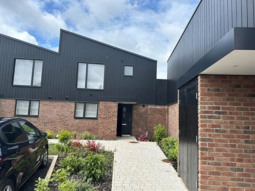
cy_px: 96
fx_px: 177
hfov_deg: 71.6
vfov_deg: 56.8
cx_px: 128
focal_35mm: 24
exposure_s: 1/2809
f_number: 1.78
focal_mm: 6.86
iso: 80
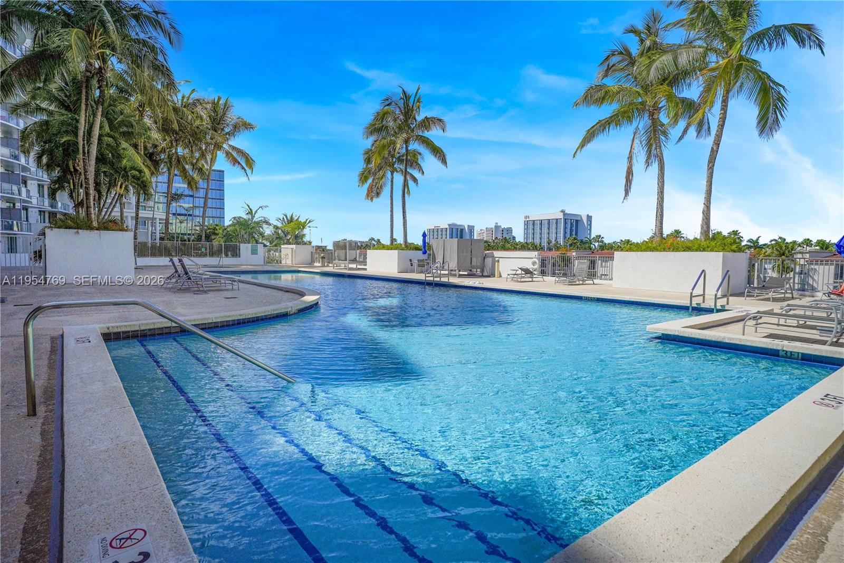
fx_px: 469
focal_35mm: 20
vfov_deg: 61.9
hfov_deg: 84.0
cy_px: 282
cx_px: 422
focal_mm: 20
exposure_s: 1/8000
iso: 400
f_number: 7.1
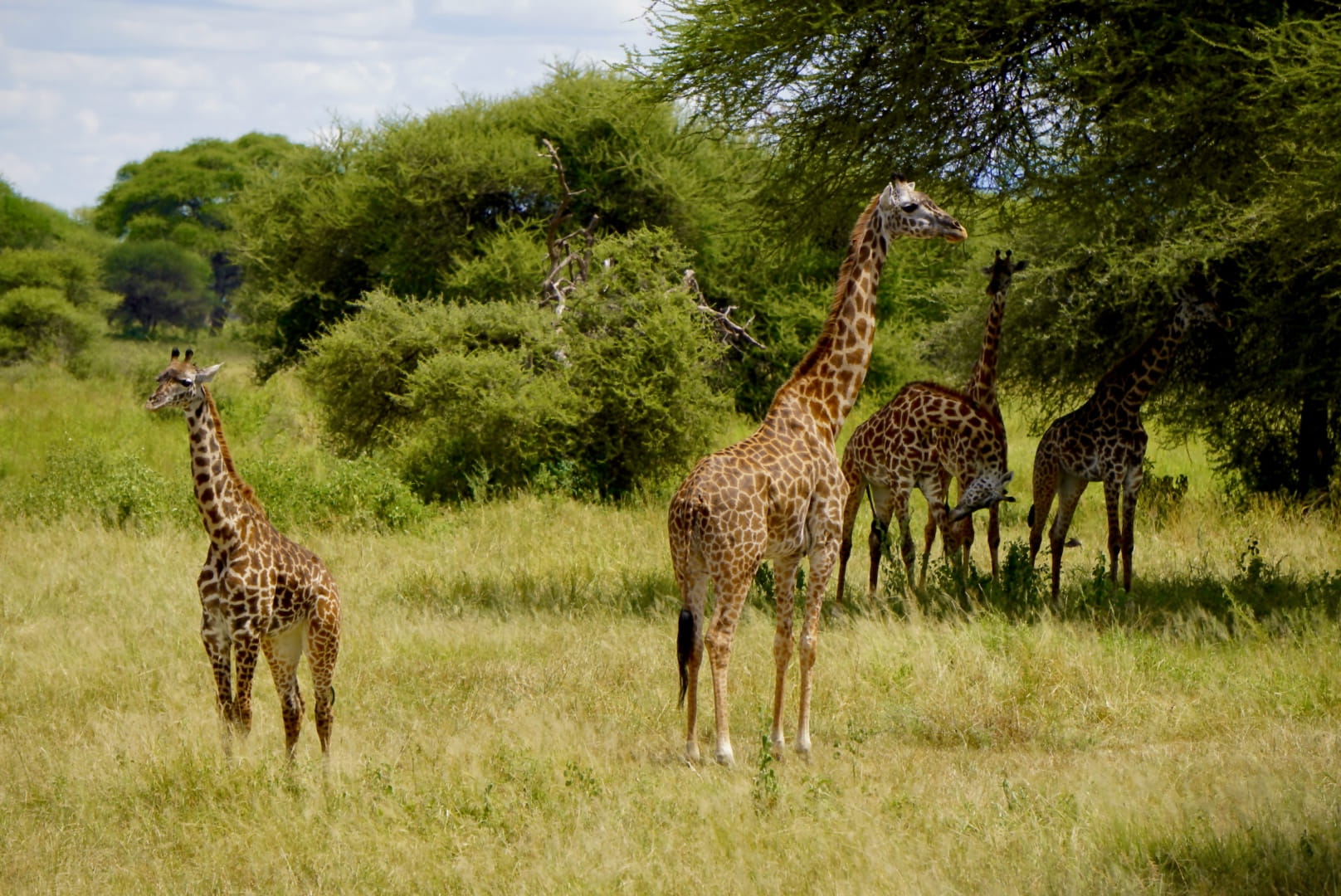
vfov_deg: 5.6
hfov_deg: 8.3
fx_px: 9226
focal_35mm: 248
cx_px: 670
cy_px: 448
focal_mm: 165
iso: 125
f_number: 7.1
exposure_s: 1/320
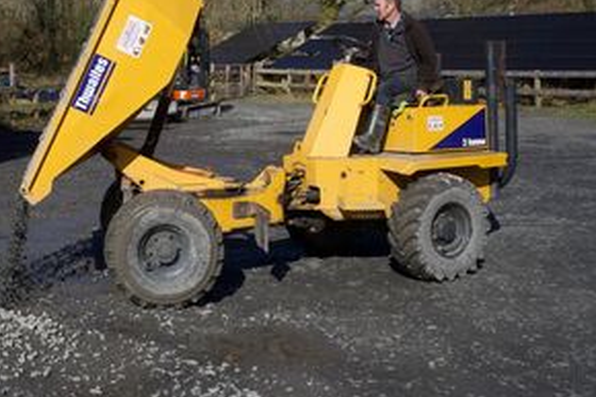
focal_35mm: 54
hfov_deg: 36.0
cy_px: 97
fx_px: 893
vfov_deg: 24.7
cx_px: 141
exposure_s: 1/500
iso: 100
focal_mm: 35
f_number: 6.3
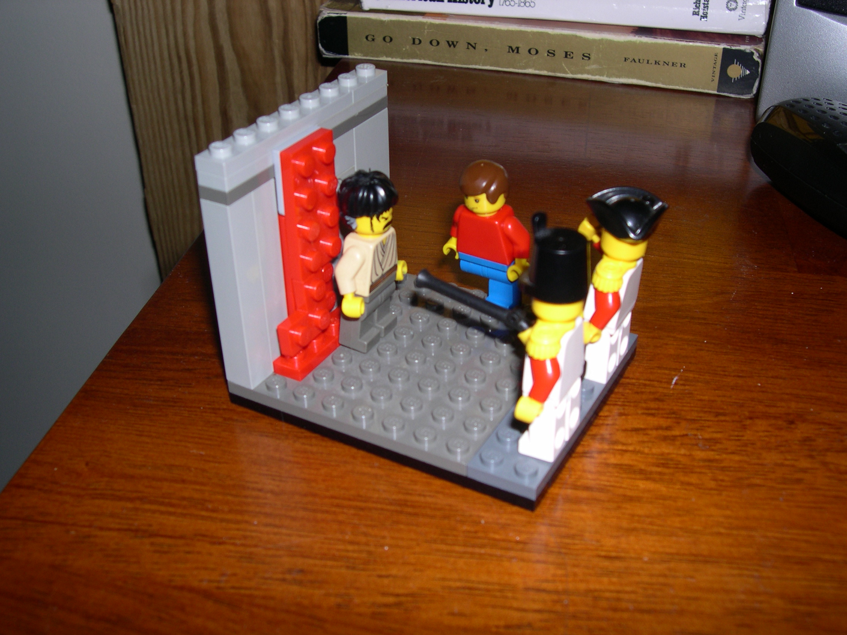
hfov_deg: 49.0
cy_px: 318
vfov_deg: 37.7
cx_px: 424
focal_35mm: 38
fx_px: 930
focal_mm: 8
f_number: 7.6
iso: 100
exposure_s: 1/60
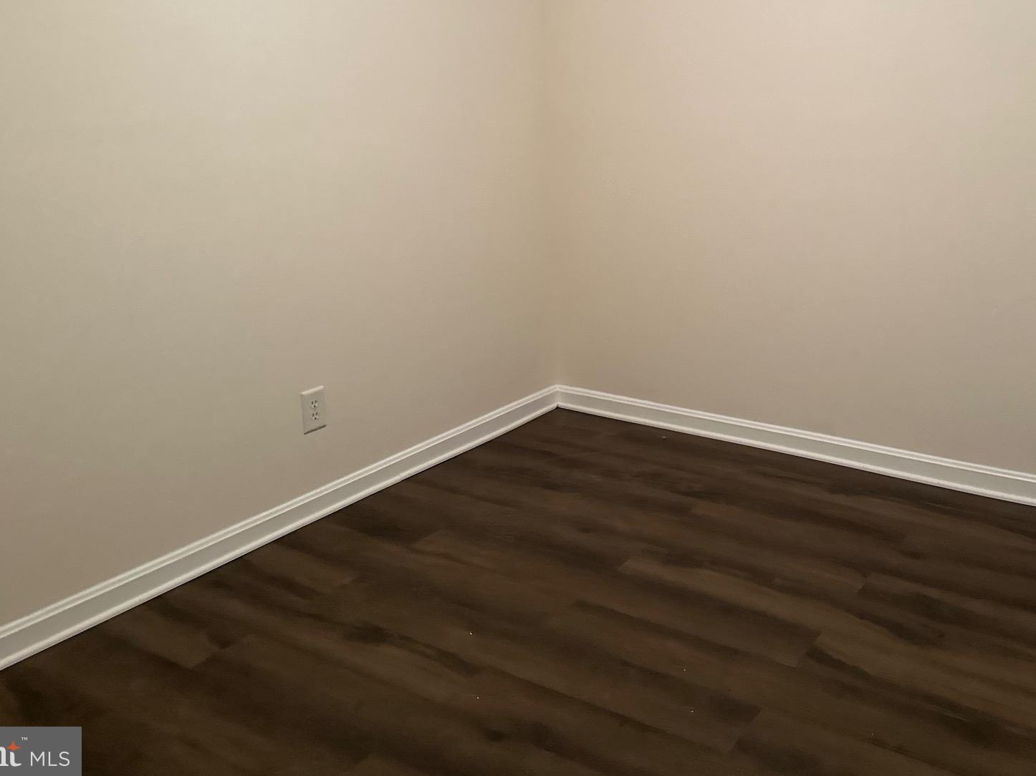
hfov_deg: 53.5
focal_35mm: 34
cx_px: 636
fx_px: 1017
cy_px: 236
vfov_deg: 41.0
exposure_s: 1/60
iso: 640
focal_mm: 6.86
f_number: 1.78
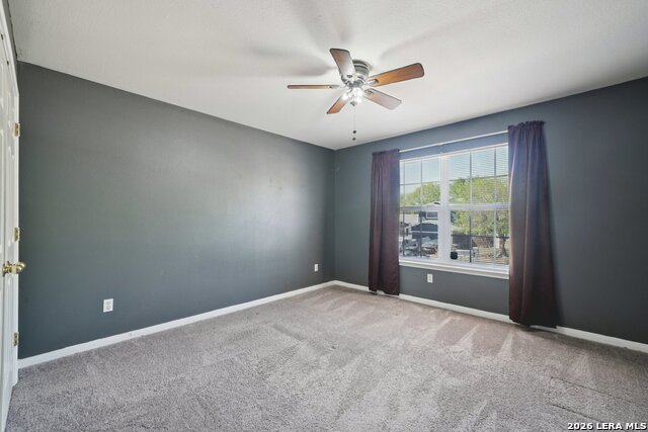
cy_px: 216
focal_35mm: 15
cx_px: 324
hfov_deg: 100.4
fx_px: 270
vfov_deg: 77.4
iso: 800
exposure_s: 1/15
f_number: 8
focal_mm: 15
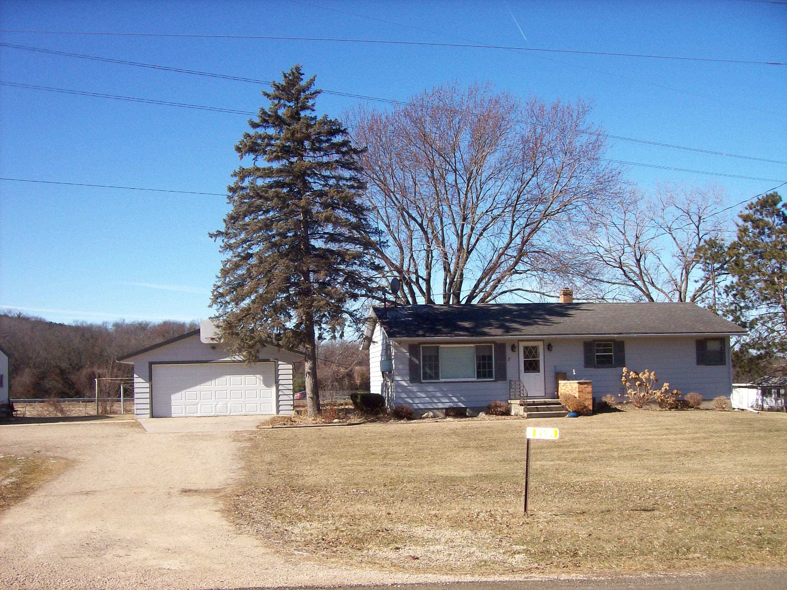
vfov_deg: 39.6
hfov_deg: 51.4
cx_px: 394
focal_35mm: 36
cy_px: 295
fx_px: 818
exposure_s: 1/566
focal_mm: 6
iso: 80
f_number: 4.8
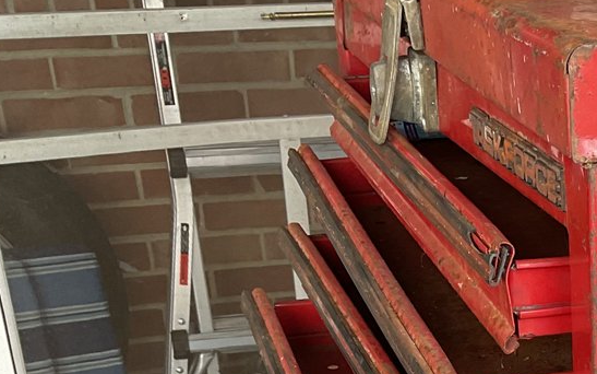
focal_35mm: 85
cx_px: 743
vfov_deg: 14.2
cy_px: 589
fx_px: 1383
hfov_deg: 22.2
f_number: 1.8
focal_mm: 3
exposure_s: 1/60
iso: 50
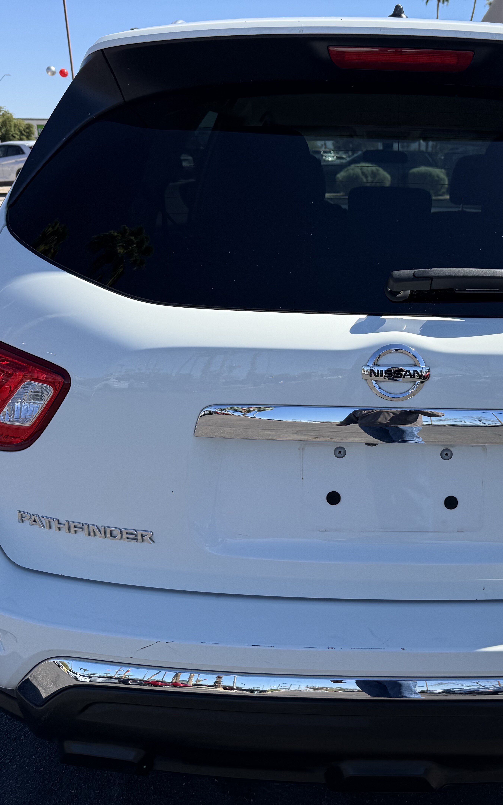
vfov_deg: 56.7
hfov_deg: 36.2
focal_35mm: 34
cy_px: 403
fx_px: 746
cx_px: 392
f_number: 1.78
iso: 100
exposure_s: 1/3584
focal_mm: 6.76
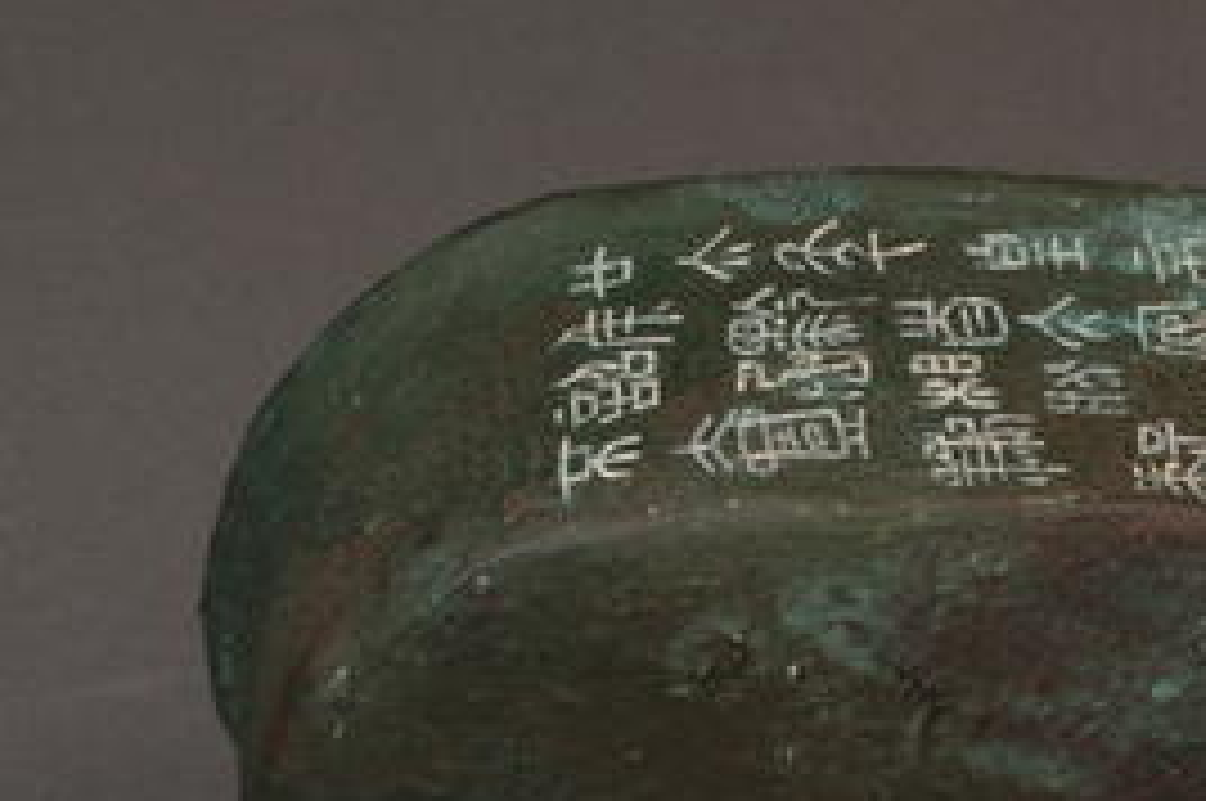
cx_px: 1368
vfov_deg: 5.1
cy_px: 590
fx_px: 9000
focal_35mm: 269
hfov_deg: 7.6
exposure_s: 1/125
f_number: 16
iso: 100
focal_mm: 50
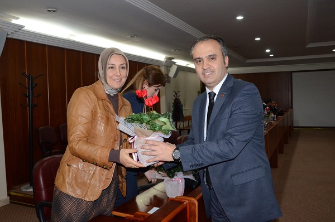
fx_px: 293
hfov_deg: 59.6
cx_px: 168
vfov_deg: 41.6
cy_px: 111
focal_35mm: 32
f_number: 6.3
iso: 2000
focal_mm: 21
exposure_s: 1/60
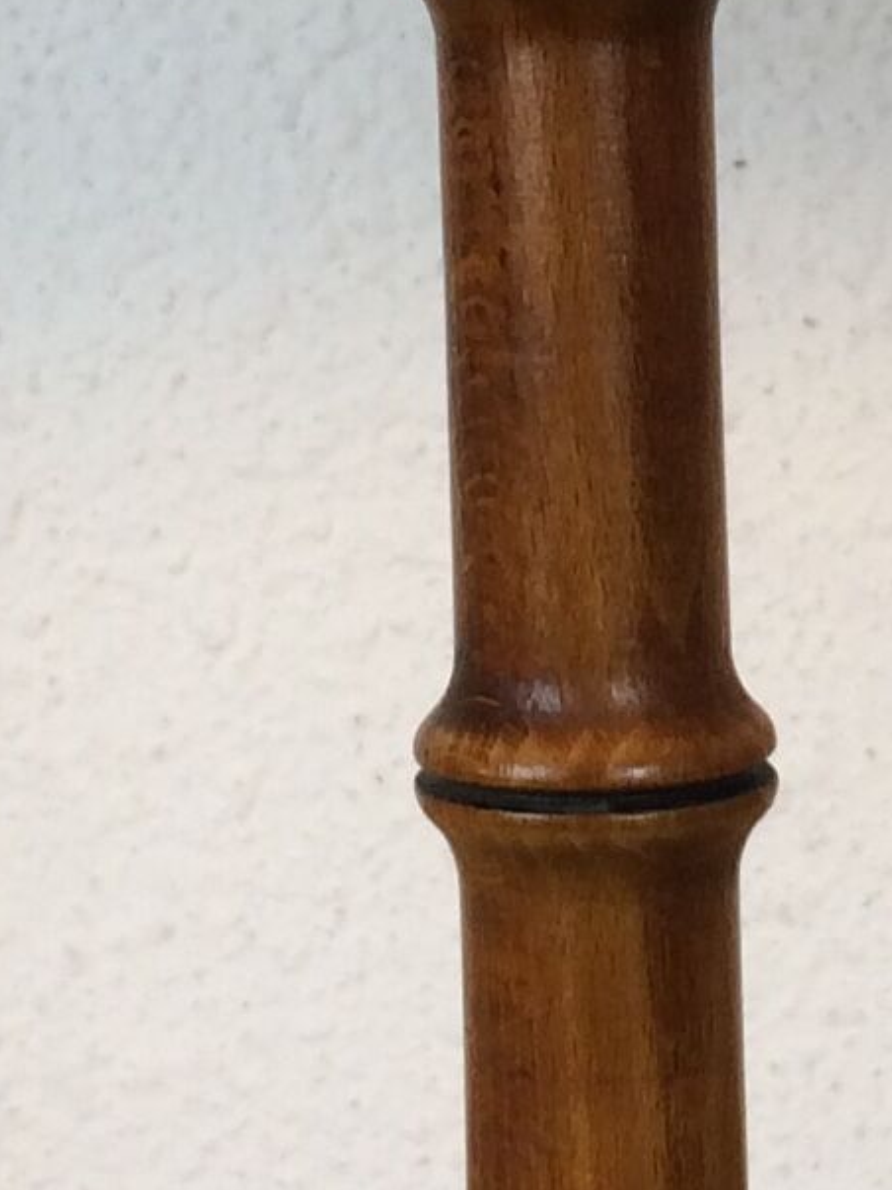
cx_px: 531
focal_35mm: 157
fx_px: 5396
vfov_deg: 12.1
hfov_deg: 9.4
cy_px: -468
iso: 50
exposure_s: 1/100
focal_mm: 4.15
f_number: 2.2
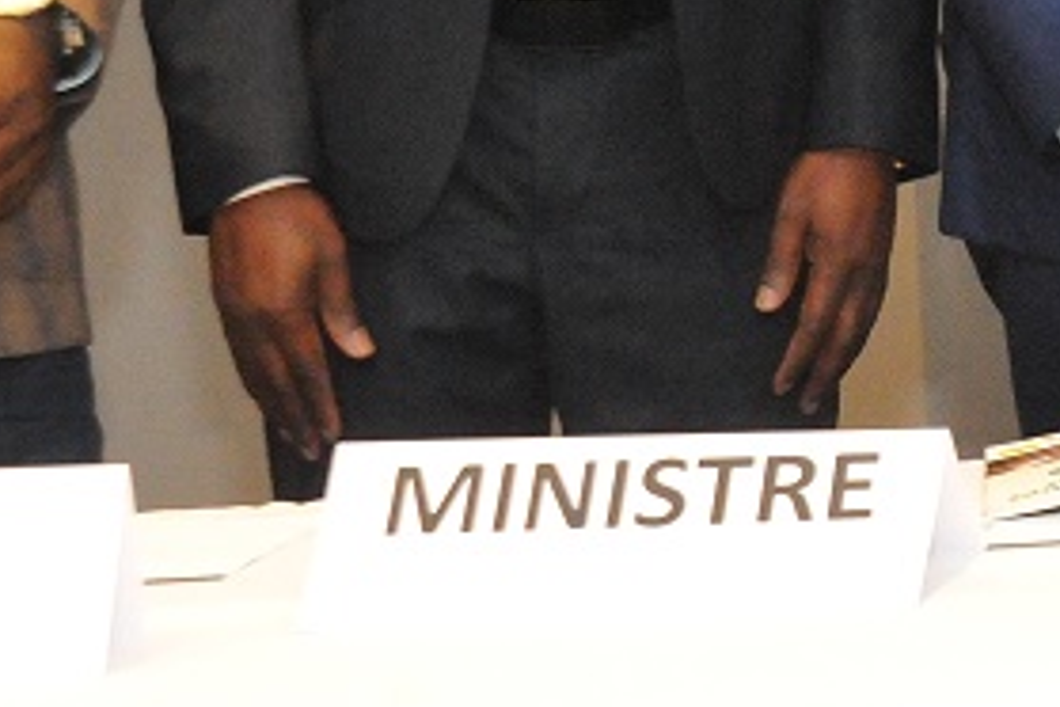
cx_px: 1353
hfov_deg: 11.0
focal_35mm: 183
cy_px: -289
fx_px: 5388
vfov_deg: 7.4
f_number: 8
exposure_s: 1/100
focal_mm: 45
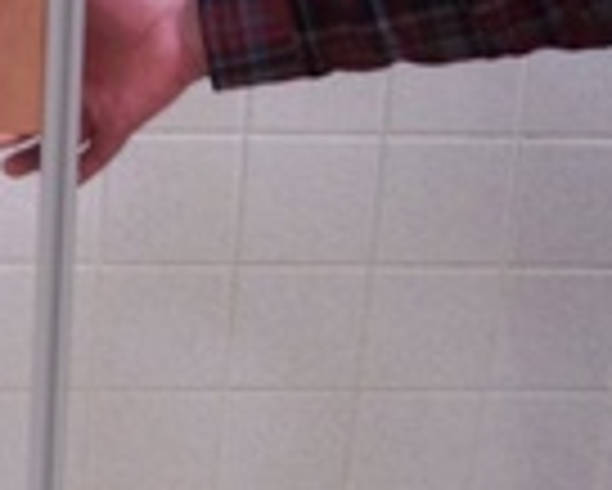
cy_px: 512
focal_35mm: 127
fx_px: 2302
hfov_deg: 14.6
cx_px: -148
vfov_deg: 12.0
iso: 200
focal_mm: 7.8
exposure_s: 1/13
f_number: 2.8
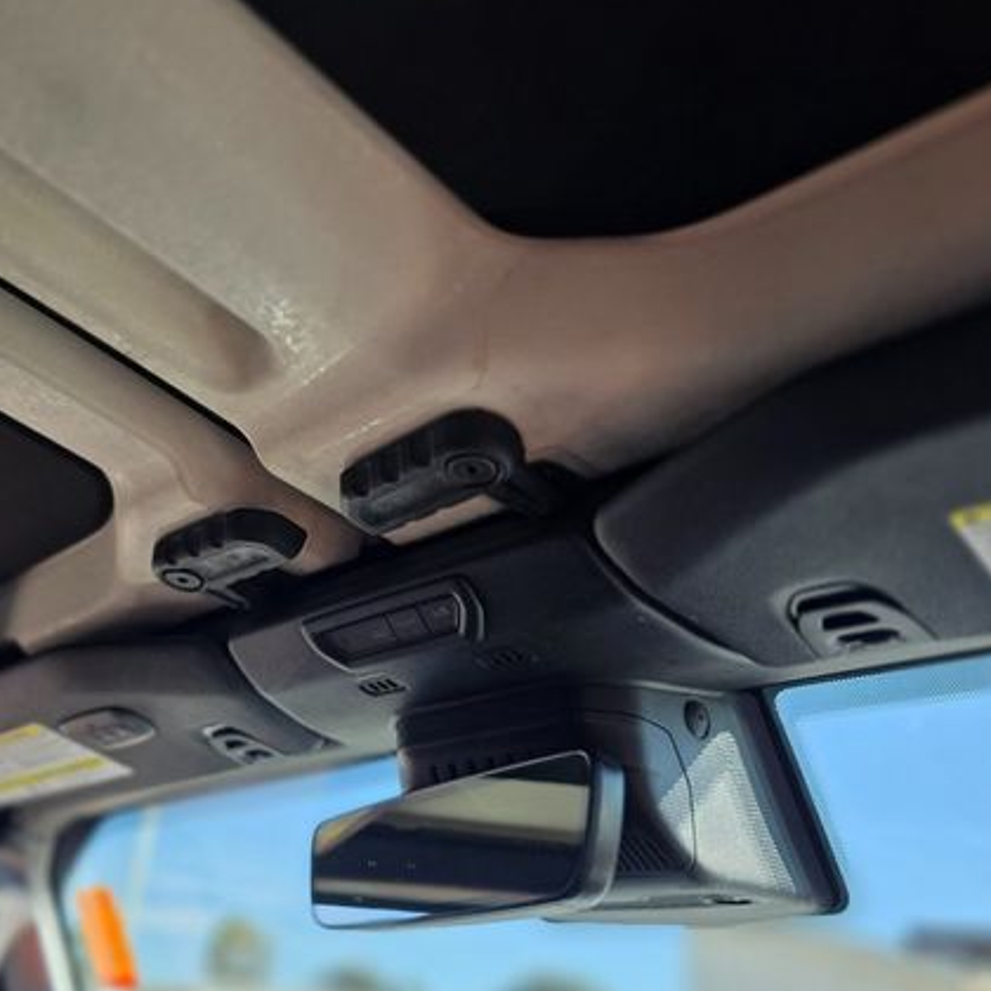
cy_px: 481
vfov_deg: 52.5
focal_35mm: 31
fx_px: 1004
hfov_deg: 51.7
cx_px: 340
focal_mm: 6.3
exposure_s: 1/1372
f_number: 1.7
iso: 80
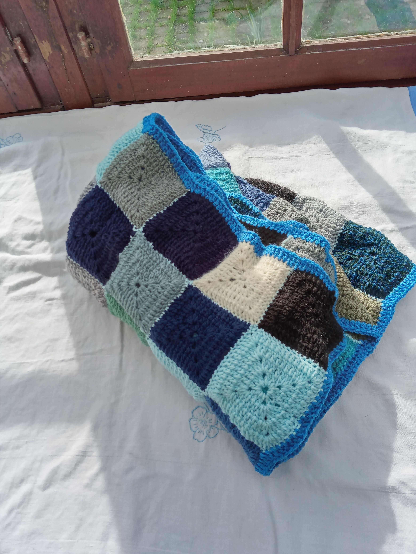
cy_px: 277
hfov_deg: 49.7
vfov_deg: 63.4
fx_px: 449
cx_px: 208
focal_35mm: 28
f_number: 1.8
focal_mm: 3.57
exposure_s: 1/1996
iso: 115
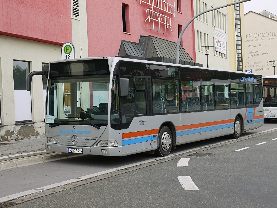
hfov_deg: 34.3
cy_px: 104
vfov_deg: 26.1
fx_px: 448
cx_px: 138
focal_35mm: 56
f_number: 5.6
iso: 100
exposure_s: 1/125
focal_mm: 28
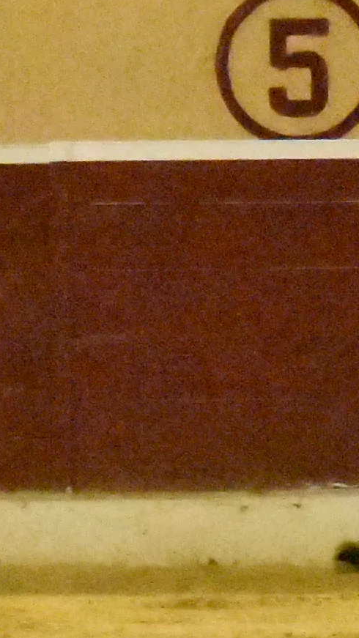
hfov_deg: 1.4
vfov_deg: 2.5
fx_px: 14654
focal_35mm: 866
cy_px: 273
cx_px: -1030
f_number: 5
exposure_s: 1/400
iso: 25600
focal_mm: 80
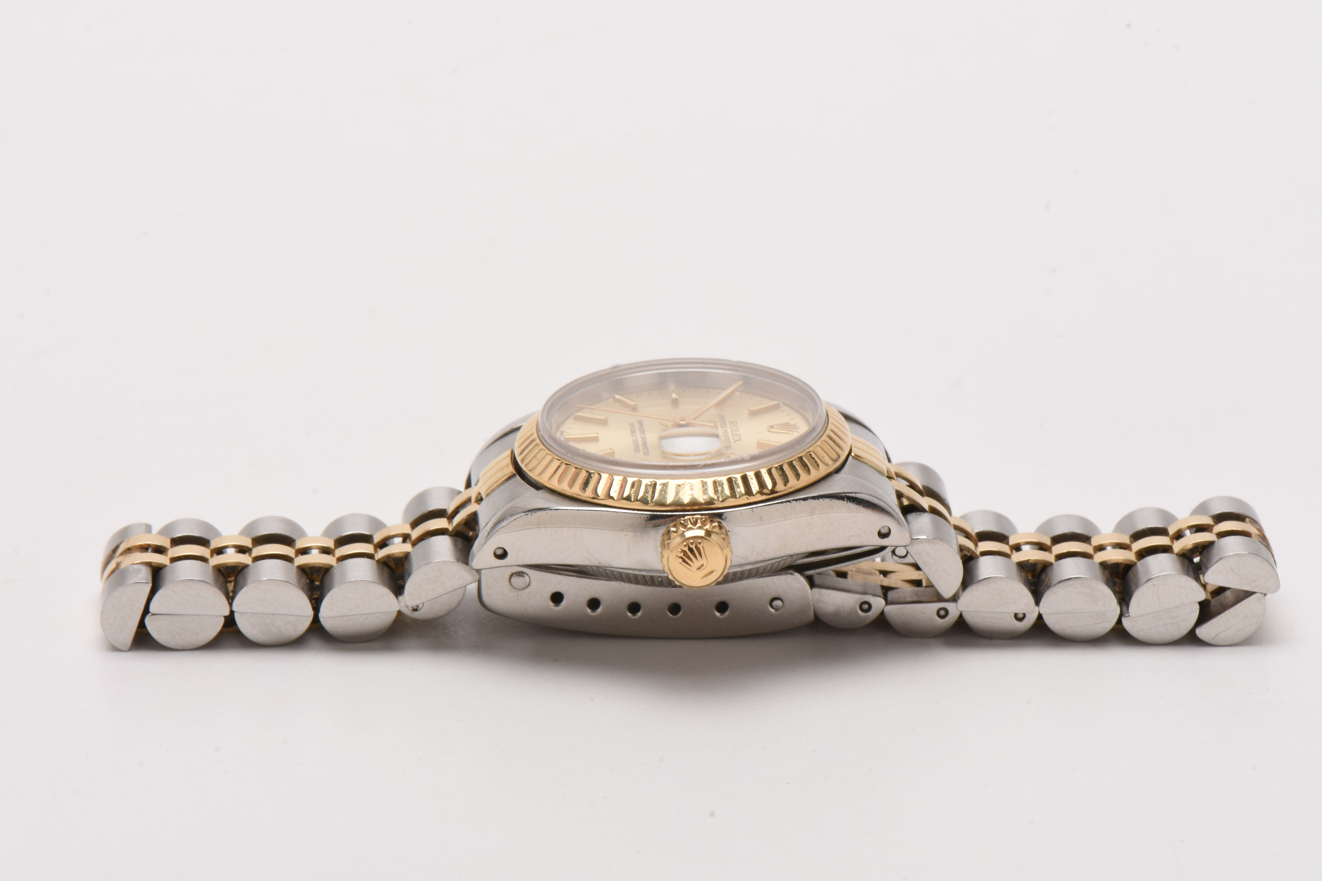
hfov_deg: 16.1
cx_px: 661
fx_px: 4682
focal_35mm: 128
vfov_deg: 10.8
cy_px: 440
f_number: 22
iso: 100
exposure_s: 1/100
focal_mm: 85
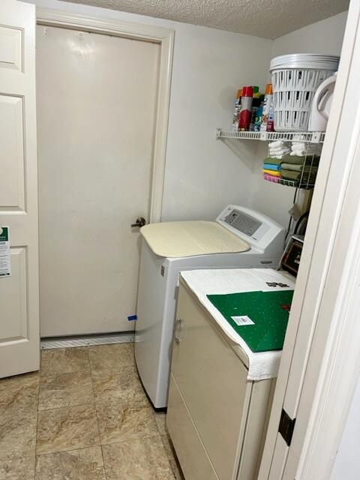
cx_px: 180
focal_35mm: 26
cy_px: 240
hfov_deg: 53.1
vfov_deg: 67.3
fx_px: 361
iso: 160
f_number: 1.6
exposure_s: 1/60
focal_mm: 5.1
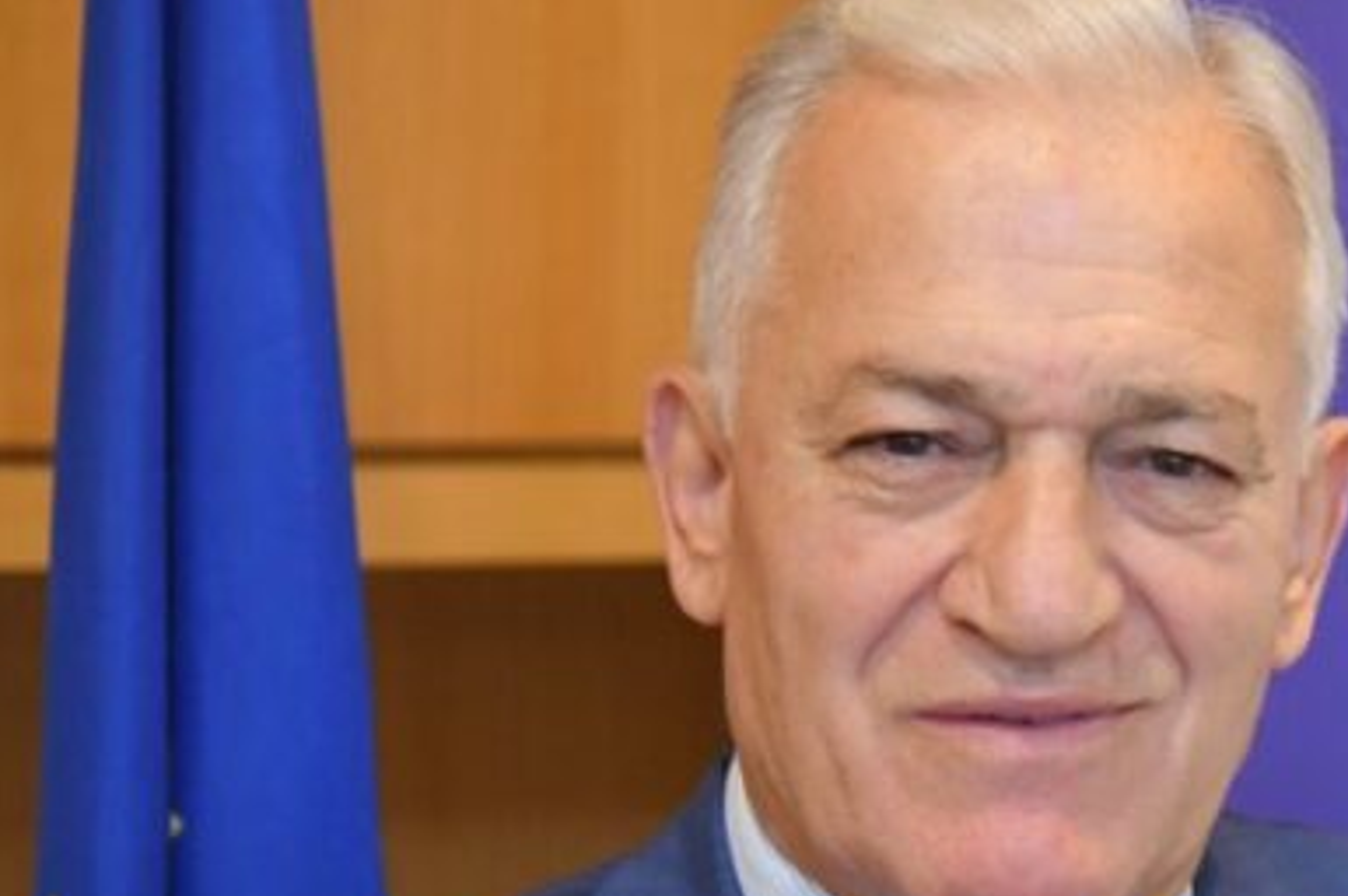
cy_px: 688
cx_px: 1639
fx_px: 9166
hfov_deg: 8.3
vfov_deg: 5.6
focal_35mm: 245
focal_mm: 92
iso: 4000
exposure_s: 1/250
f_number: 4
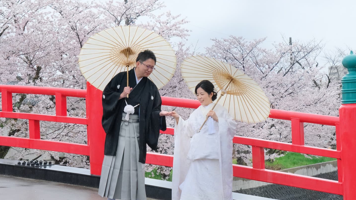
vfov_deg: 10.9
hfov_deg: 19.3
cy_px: 114
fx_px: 1048
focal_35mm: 111
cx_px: 179
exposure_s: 1/250
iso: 1600
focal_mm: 69.8
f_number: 8
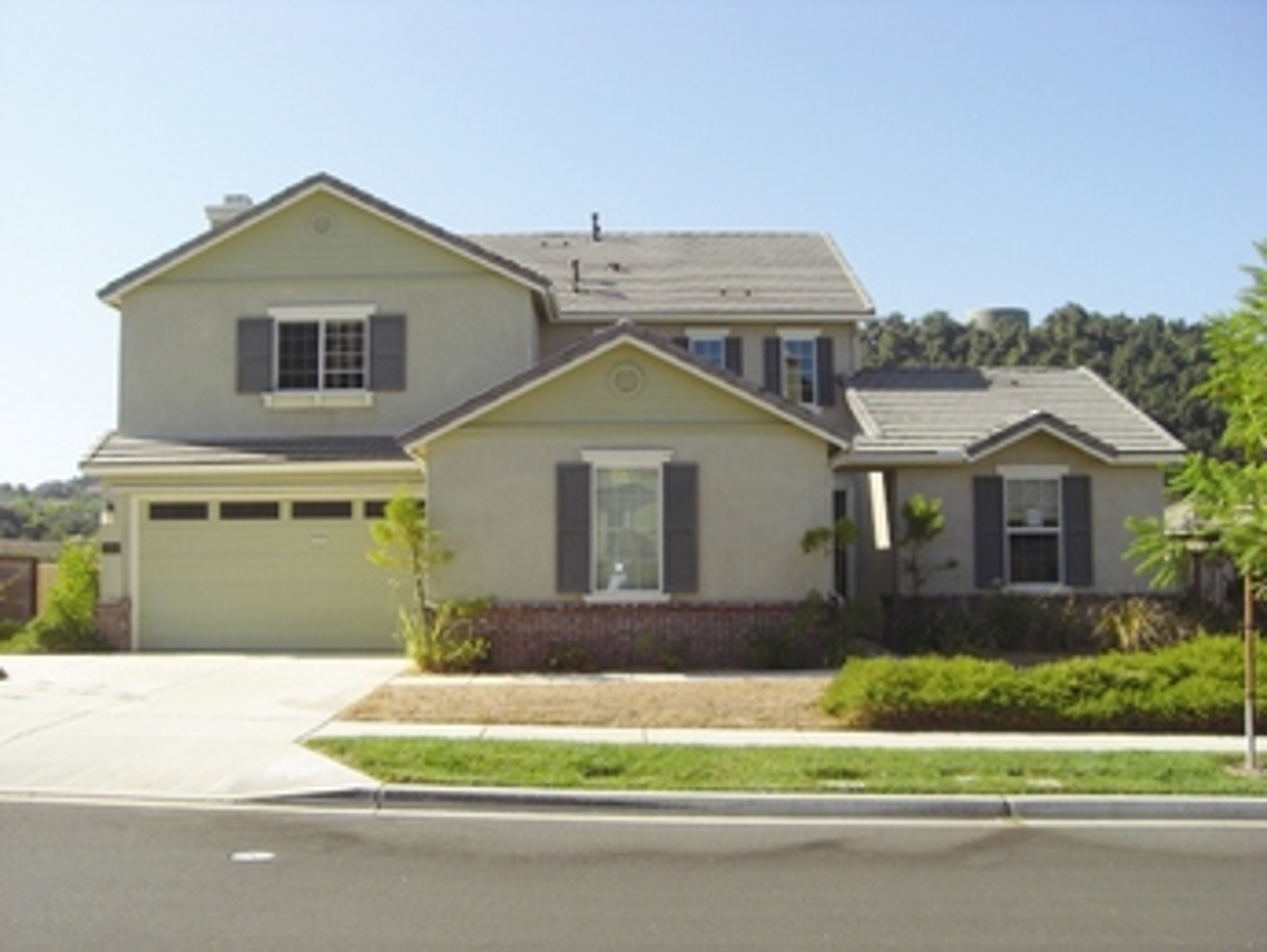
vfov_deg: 37.8
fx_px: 1392
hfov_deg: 48.9
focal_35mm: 38
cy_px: 476
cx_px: 634
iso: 64
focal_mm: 6.2
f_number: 8
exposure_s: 1/125
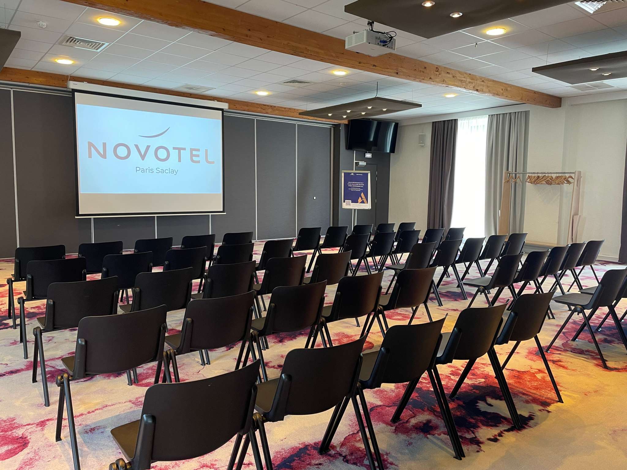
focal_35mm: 26
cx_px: 314
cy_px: 235
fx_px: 471
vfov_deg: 53.1
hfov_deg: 67.3
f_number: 1.6
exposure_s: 1/50
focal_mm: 4.2
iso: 100
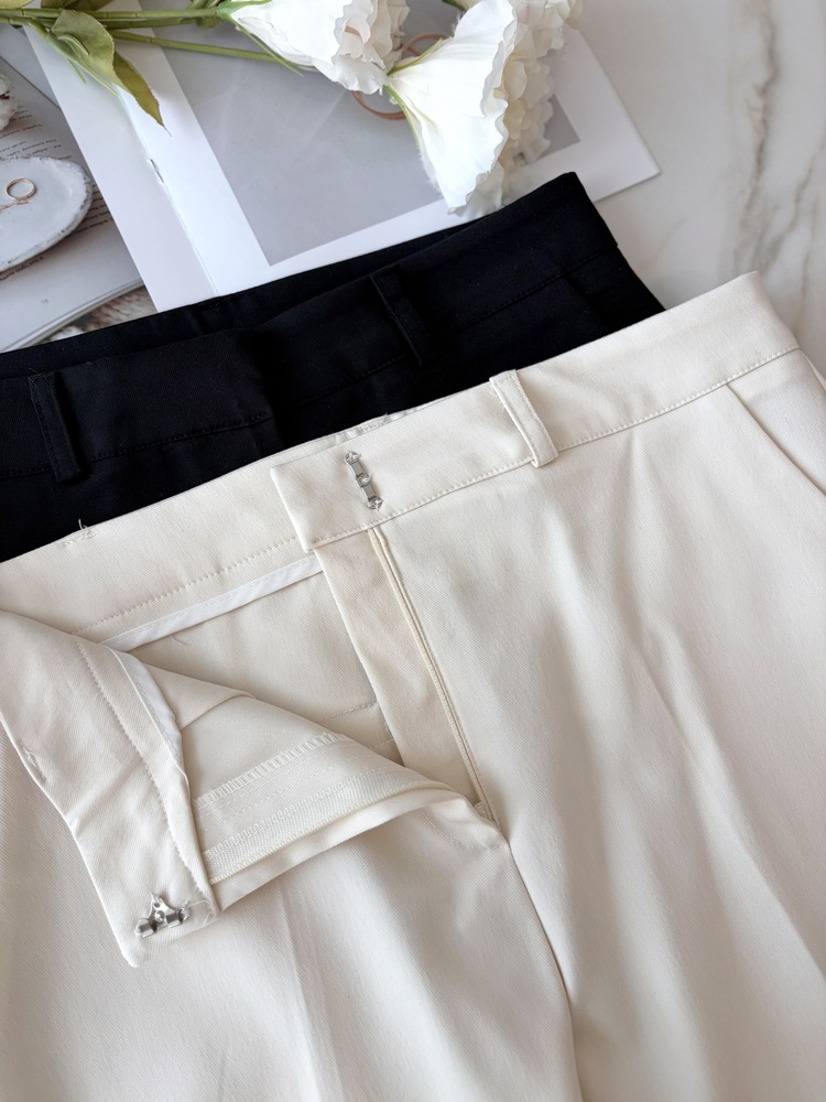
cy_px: 551
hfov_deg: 53.1
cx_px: 413
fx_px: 827
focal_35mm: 26
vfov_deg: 67.3
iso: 40
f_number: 1.6
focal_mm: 5.96
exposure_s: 1/100
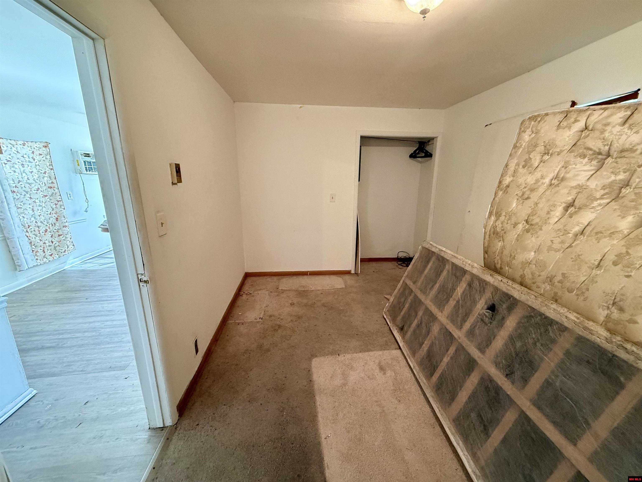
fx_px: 260
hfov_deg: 102.1
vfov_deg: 85.7
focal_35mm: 14
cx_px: 321
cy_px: 241
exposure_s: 1/60
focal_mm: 2.22
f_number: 2.2
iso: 500
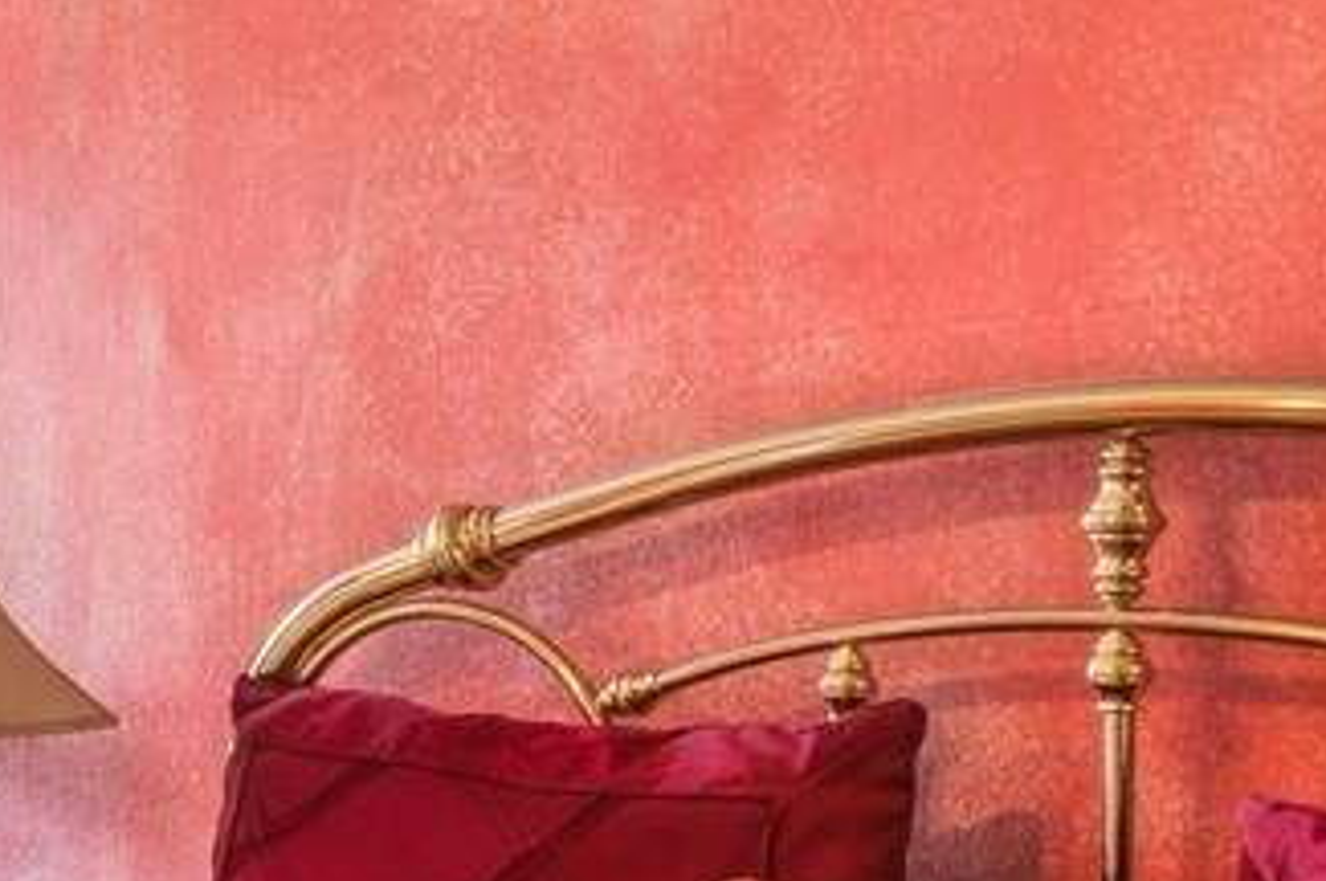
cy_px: 783
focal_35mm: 69
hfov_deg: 20.5
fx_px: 2539
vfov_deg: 19.4
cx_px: -1069
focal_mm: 14
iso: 200
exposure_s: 1/6
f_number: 11
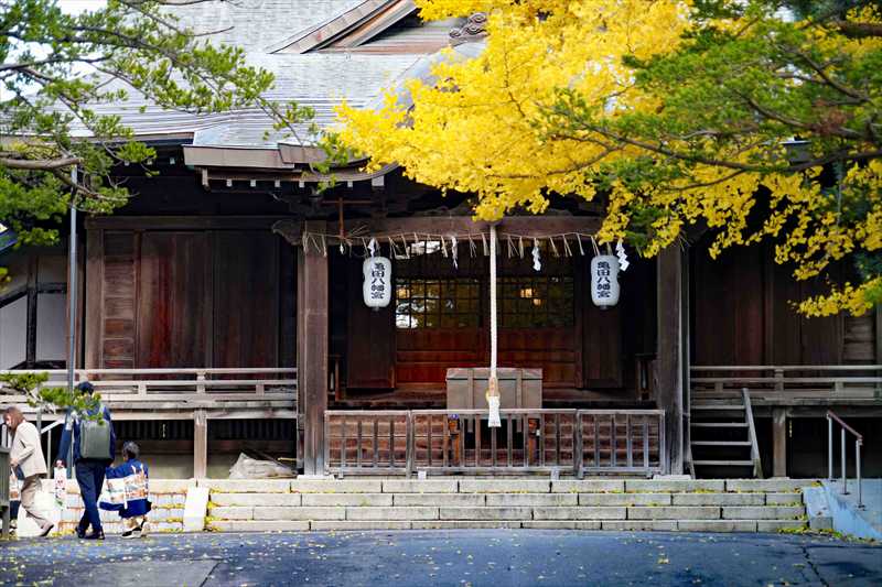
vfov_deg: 10.7
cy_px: 294
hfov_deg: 16.0
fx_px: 3135
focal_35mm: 128
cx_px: 441
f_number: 6.3
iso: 800
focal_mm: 128
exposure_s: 1/160
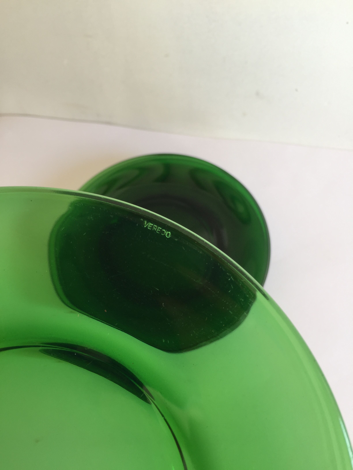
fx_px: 394
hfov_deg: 48.2
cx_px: 176
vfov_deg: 61.7
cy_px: 235
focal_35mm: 29
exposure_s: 1/50
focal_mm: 4.15
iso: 32
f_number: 2.2
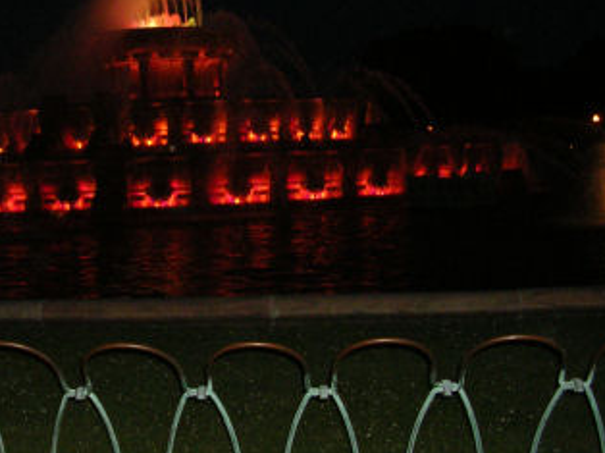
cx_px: 183
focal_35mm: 62
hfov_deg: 30.9
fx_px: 1083
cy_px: 102
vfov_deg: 23.3
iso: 200
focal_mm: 5.8
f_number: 2.8
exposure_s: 1/60.1
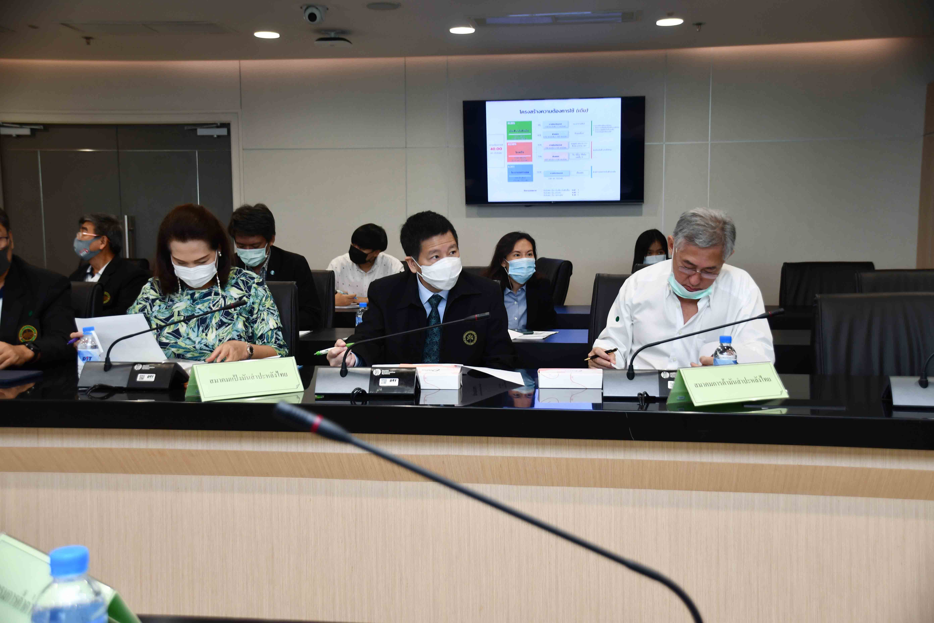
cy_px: 312
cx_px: 467
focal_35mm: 39
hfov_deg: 49.6
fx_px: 1012
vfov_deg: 34.2
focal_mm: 26
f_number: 4
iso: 320
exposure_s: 1/60
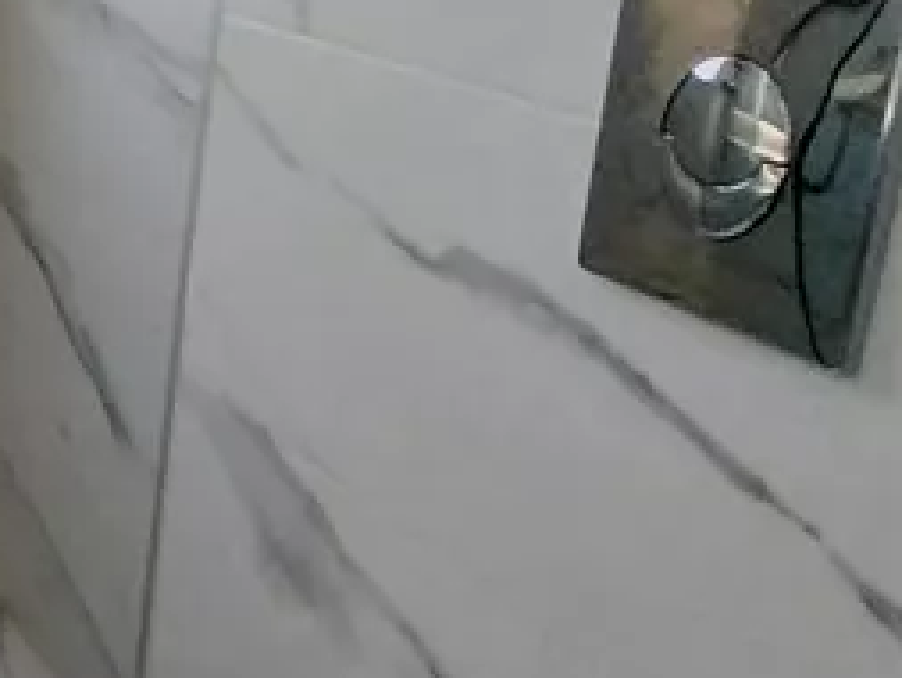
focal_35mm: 48
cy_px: 39
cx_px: -497
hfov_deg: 26.5
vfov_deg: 28.8
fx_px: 1251
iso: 160
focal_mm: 1.3
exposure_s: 1/50
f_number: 2.2
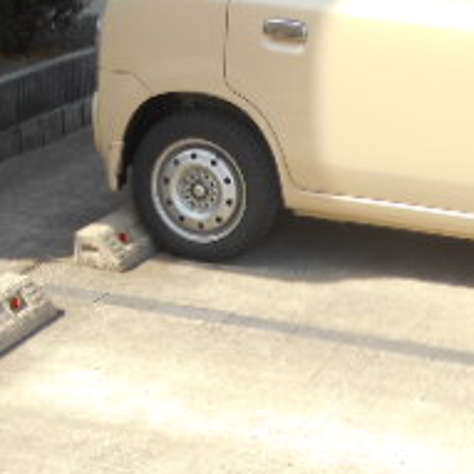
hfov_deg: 22.4
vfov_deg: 21.0
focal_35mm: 77
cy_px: 568
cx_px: 288
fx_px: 1193
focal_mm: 4.6
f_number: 3.2
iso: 80
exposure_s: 1/320
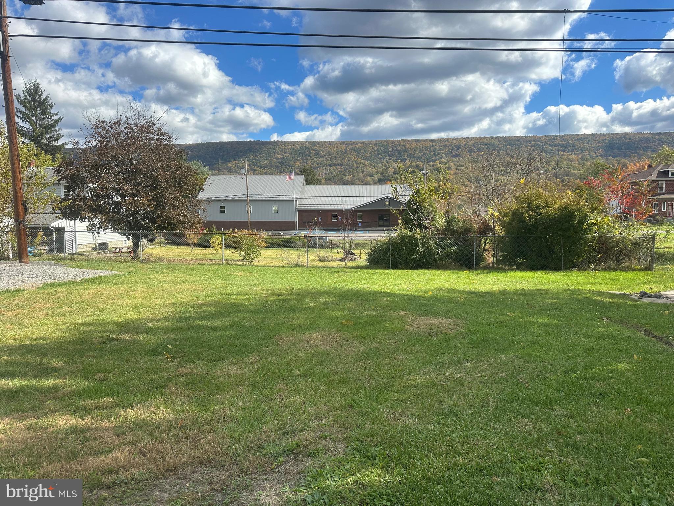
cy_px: 253
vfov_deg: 56.8
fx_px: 467
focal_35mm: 24
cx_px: 337
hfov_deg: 71.6
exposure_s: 1/3717
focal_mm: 6.86
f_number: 1.78
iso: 80
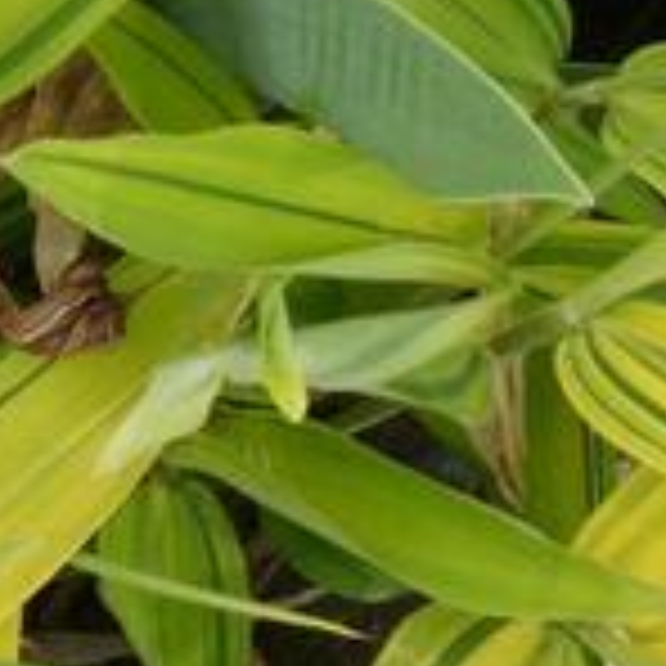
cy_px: -191
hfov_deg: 10.8
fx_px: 3374
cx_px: -369
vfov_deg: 11.0
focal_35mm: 155
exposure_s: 1/180
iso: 80
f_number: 4.8
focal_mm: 7.8
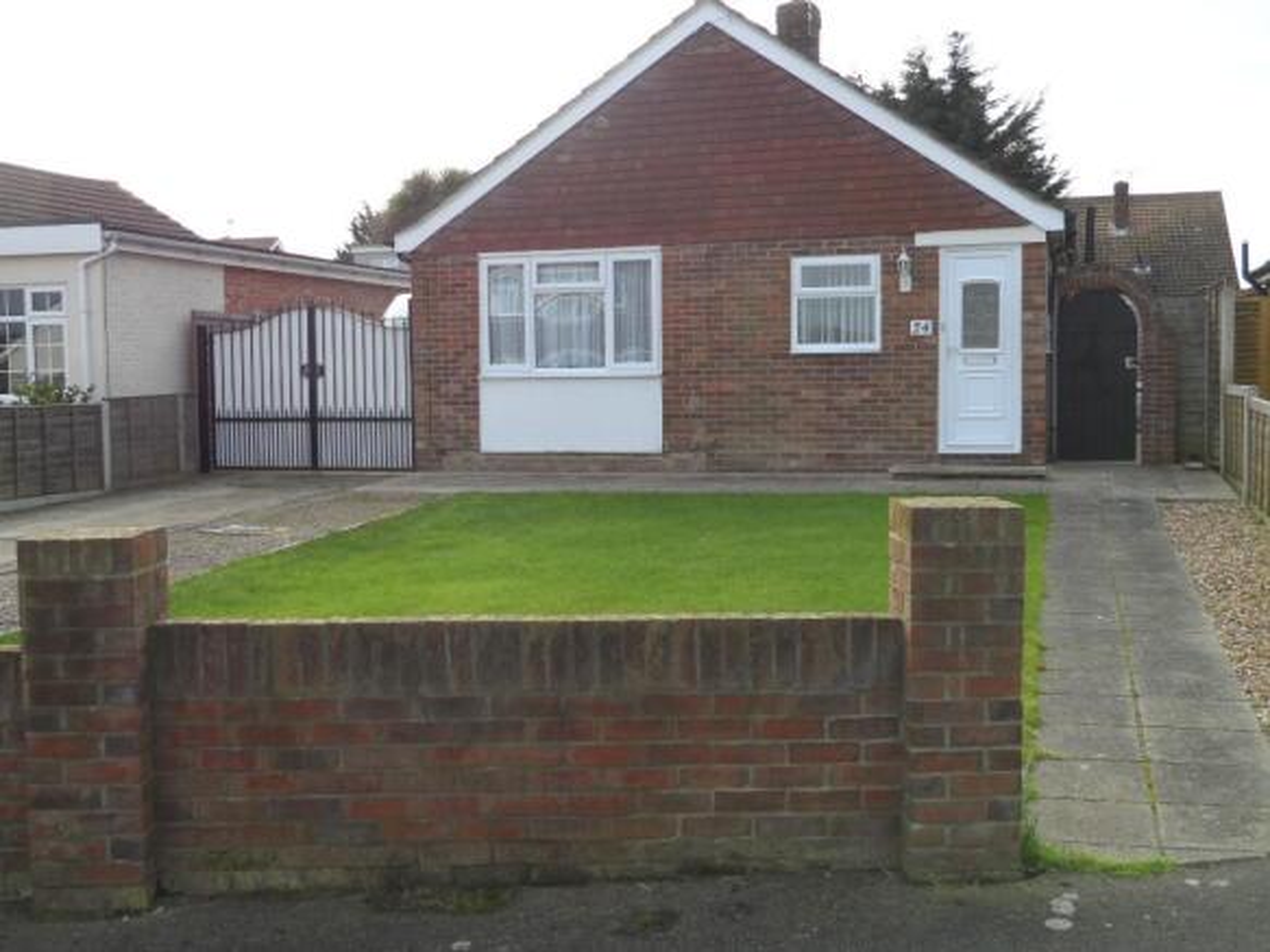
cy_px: 476
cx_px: 635
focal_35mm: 41
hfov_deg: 45.8
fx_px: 1504
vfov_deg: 35.1
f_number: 3.7
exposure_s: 1/250
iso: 80
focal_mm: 6.8
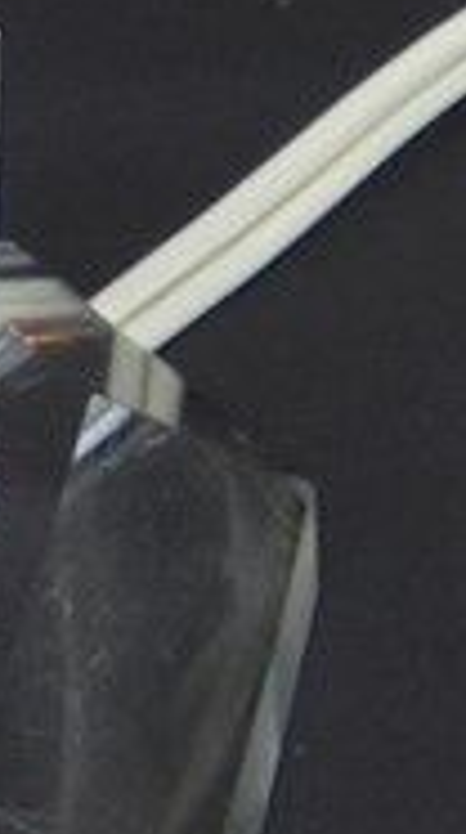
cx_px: -522
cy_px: -233
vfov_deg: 9.4
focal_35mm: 227
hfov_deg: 5.2
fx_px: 5009
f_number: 4.5
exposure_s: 1/30
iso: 100
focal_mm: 7.8
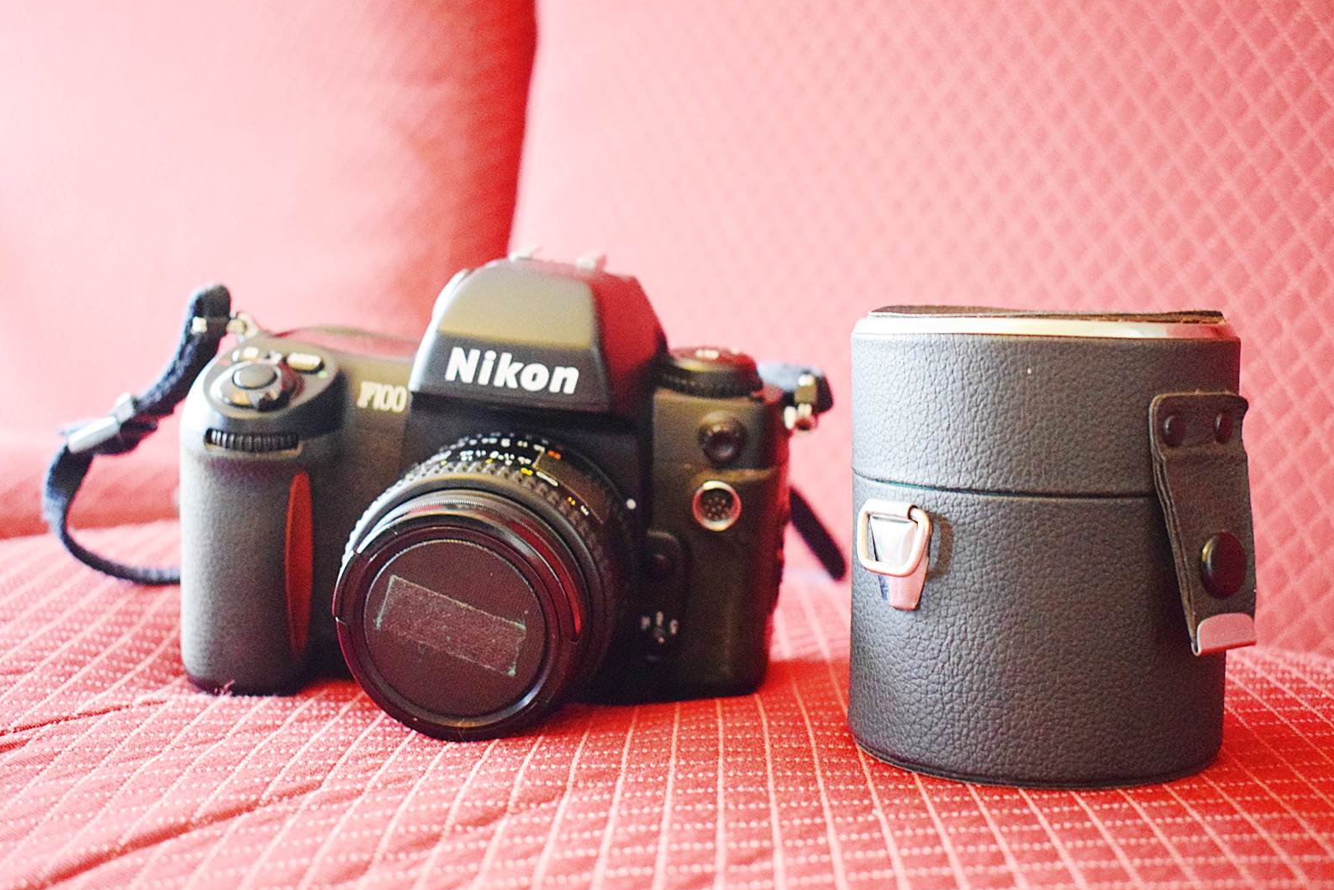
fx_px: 1649
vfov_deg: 30.2
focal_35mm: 45
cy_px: 454
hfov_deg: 44.0
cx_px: 664
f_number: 4.2
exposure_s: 1/40
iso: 6400
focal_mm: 29
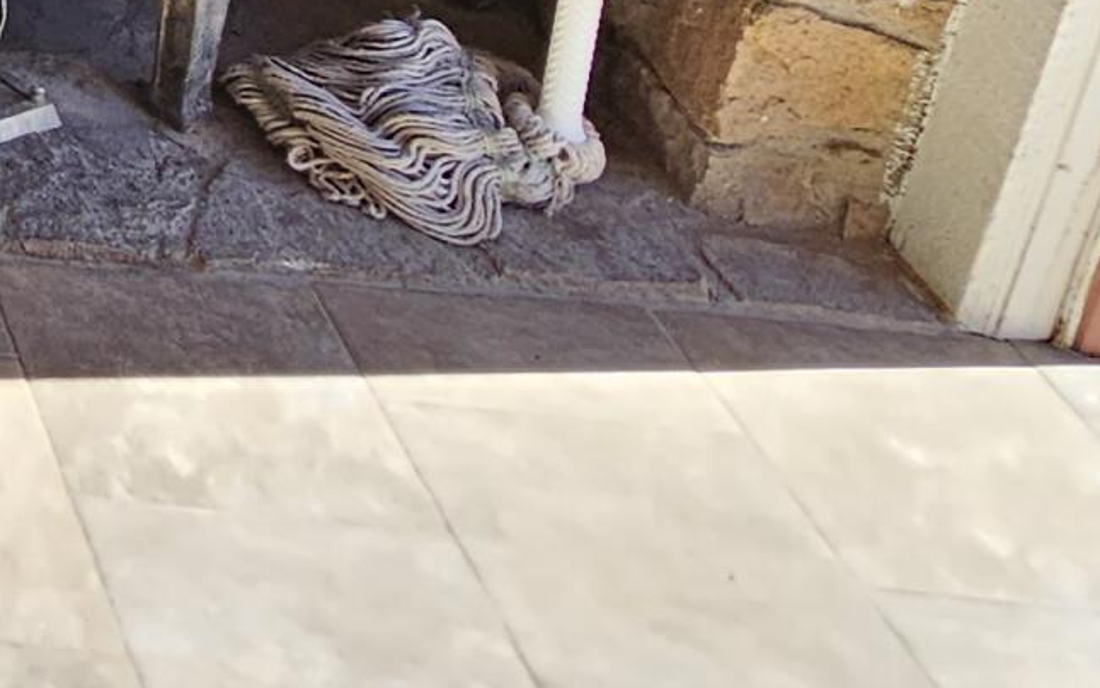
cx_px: -989
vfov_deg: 16.1
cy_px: -664
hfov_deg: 20.2
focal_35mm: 64
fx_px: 1919
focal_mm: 2.2
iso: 64
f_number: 2.2
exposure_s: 1/251
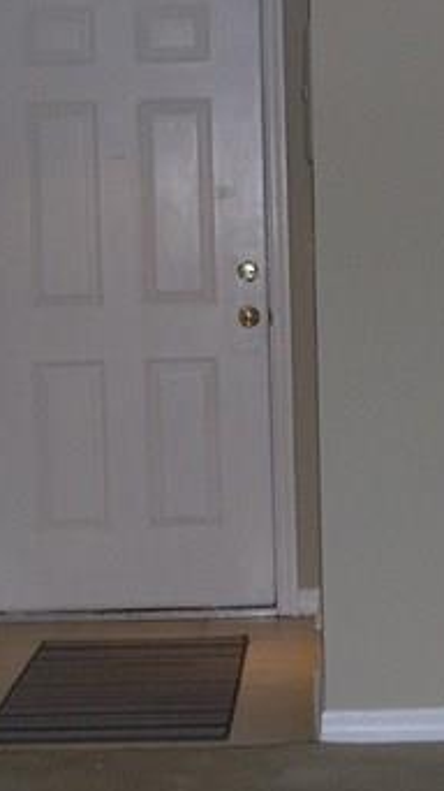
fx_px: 2599
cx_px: 363
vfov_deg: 17.3
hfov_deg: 9.7
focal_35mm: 124
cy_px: 437
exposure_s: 1/60
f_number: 2.8
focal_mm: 8
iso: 171
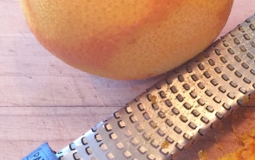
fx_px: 466
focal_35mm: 67
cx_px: 214
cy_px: 85
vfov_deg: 19.4
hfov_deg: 29.7
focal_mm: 4.15
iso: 50
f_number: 2.2
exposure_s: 1/30
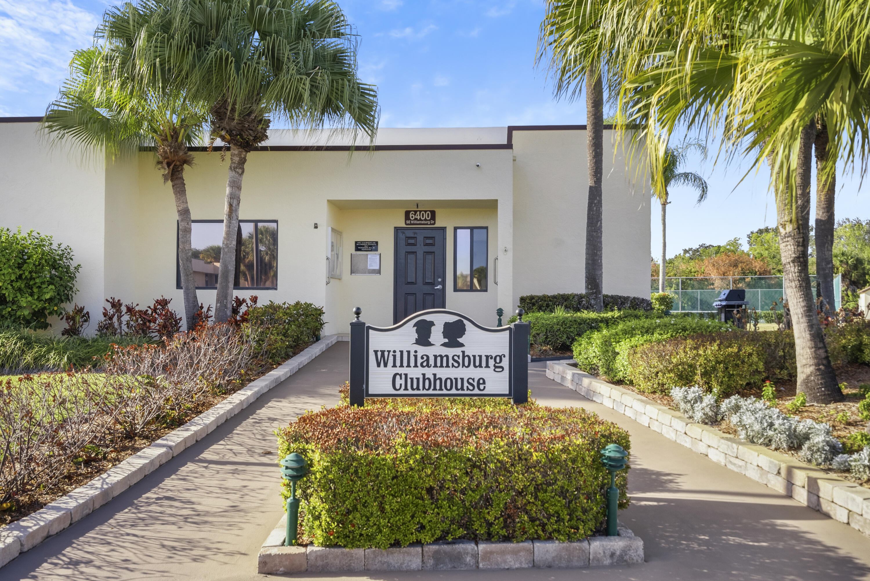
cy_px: 290
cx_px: 435
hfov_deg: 54.4
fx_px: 846
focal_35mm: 35
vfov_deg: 37.9
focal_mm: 35
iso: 1600
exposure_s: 1/250
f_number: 8
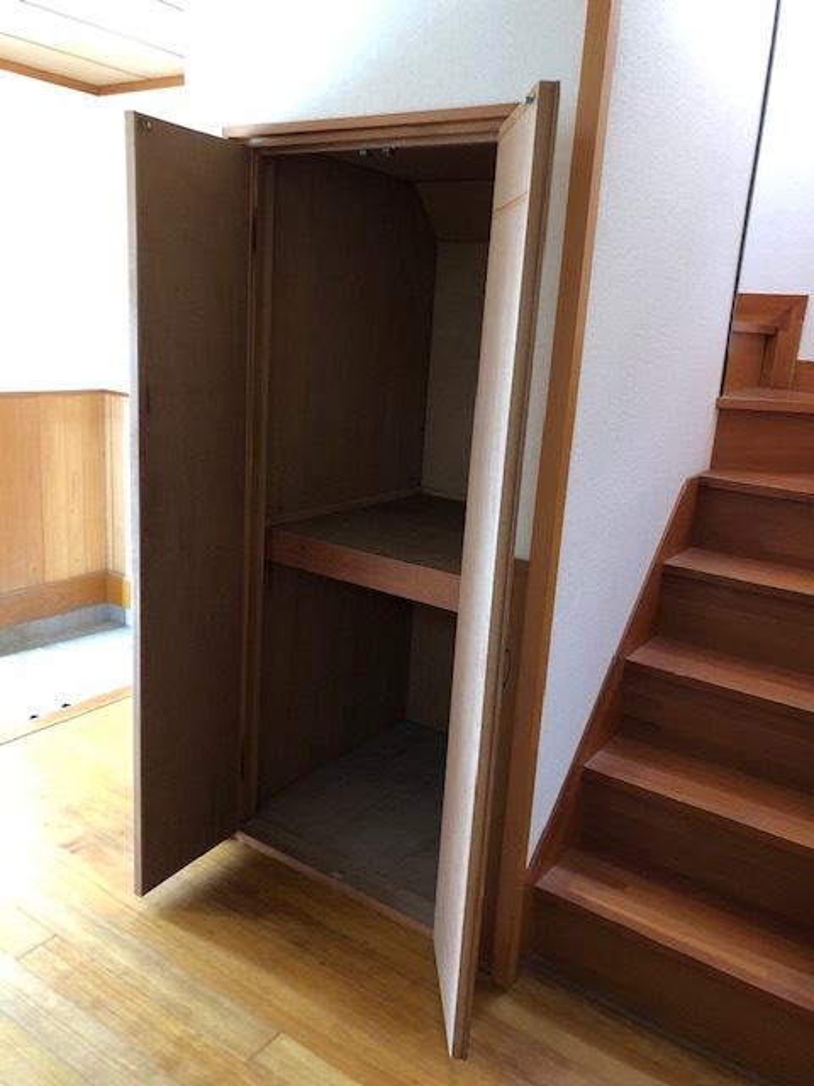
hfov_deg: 49.7
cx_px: 407
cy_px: 543
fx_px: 878
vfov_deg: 63.4
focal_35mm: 28
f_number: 1.8
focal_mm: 4
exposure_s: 1/7
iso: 100
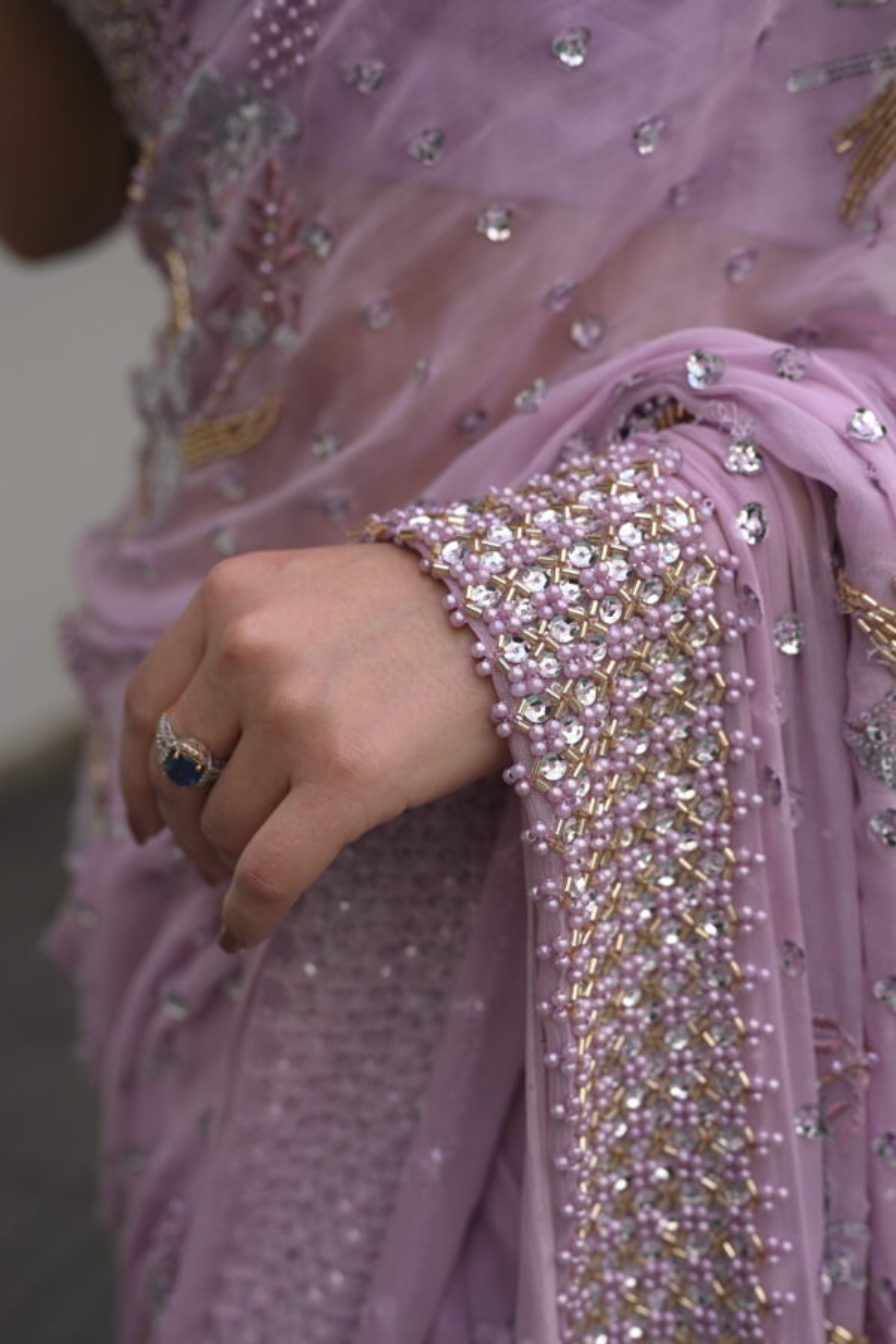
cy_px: 672
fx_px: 1867
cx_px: 448
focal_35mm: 50
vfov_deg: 39.6
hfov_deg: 27.0
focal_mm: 50
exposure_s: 1/320
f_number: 3.5
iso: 160
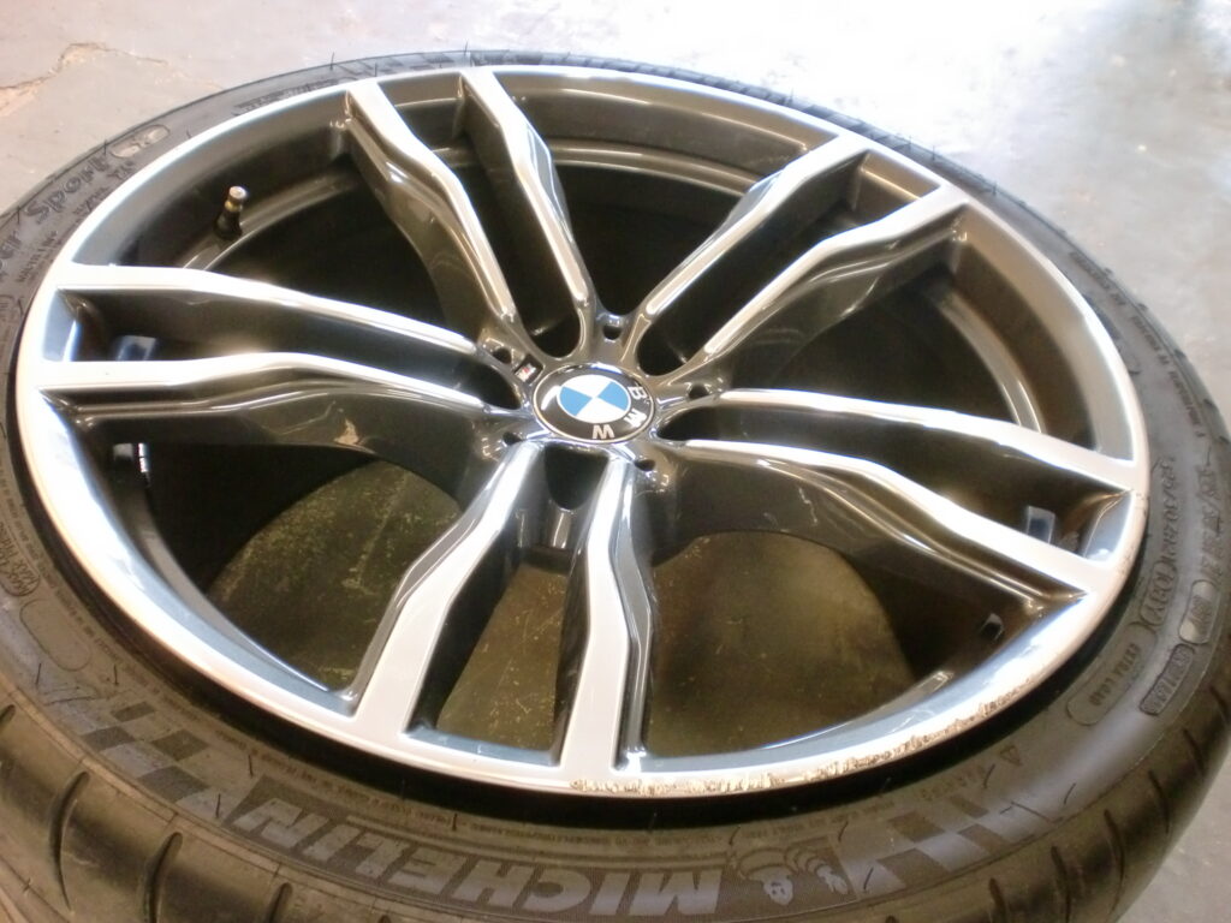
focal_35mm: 35
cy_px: 462
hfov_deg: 52.6
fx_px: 1245
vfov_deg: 40.7
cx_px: 616
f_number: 3.1
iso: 400
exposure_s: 1/25
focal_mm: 6.3
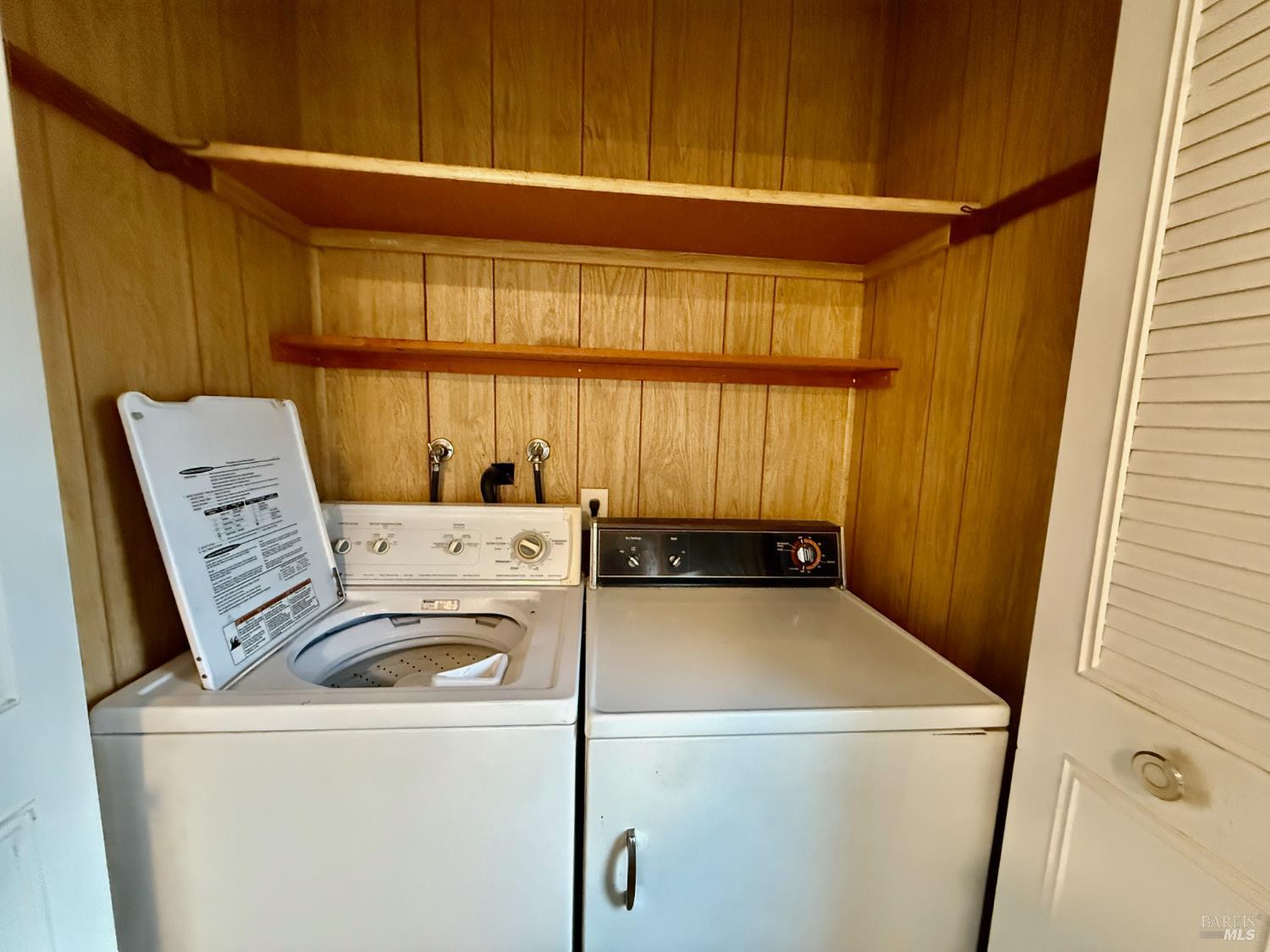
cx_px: 635
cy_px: 476
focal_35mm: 14
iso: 1250
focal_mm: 2.22
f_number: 2.2
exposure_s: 1/60
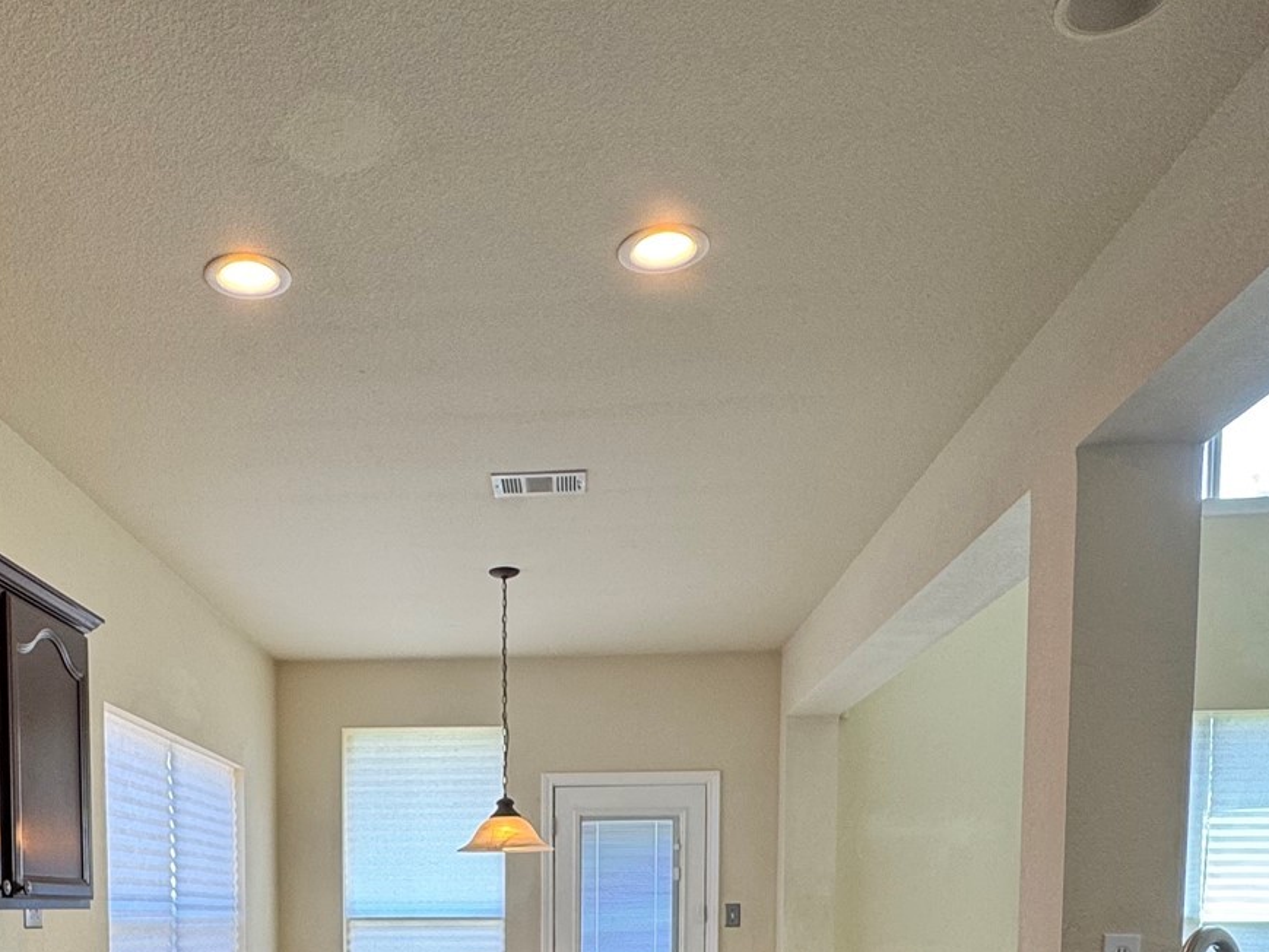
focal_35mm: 33
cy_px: 993
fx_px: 1210
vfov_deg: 37.4
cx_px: 415
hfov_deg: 54.1
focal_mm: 2.22
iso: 100
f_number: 2.2
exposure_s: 1/60
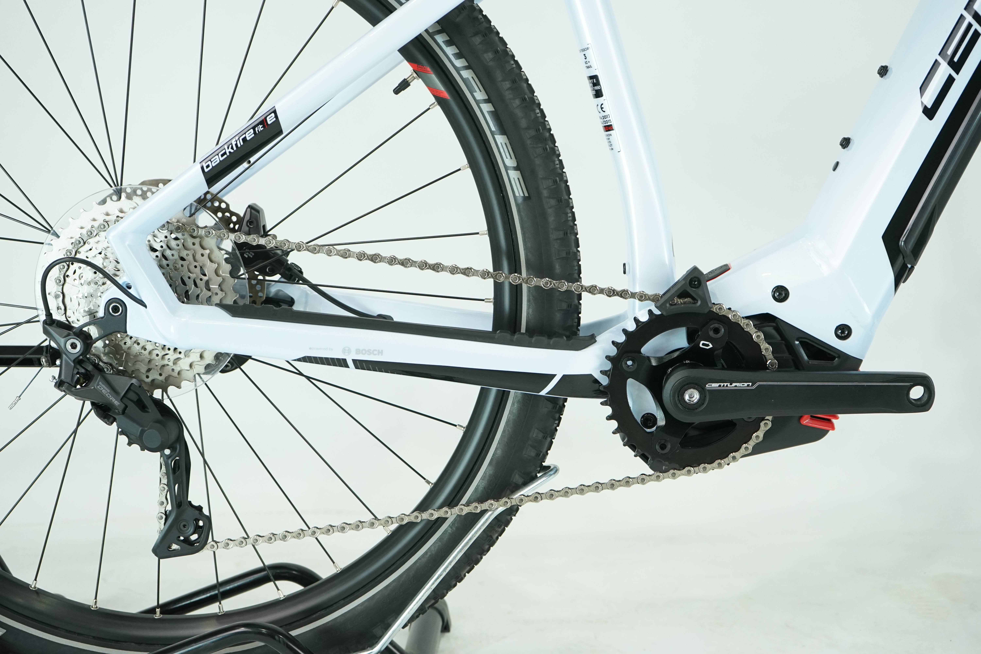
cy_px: 327
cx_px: 490
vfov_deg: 26.5
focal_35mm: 51
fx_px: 1390
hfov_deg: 38.9
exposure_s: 1/200
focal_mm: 51
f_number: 5.6
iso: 1600
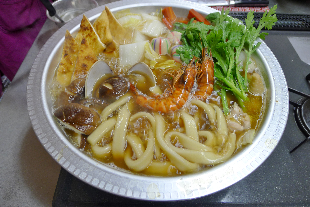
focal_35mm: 24
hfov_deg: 73.7
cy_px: 104
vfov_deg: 53.2
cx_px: 155
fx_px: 207
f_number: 2
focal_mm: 5.1
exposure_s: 1/60
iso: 80
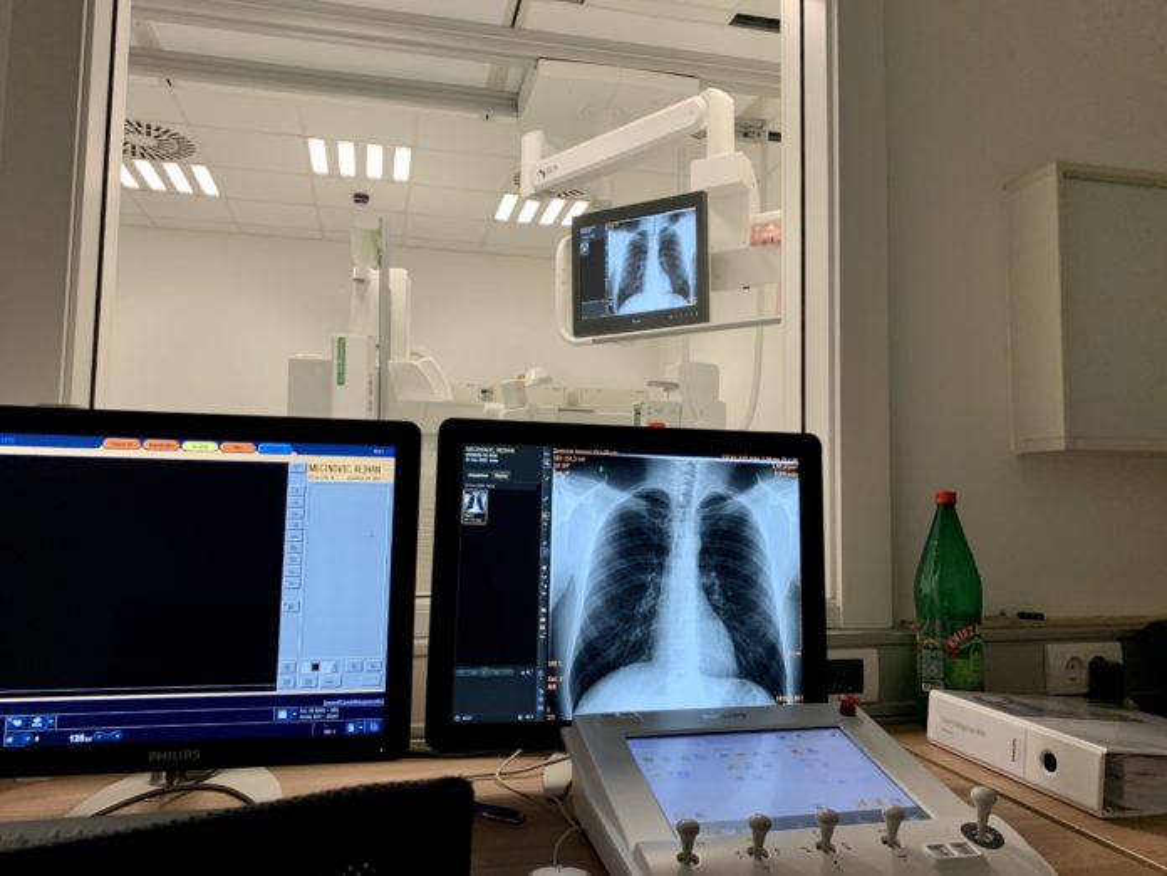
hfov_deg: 67.3
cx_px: 584
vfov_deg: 53.1
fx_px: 877
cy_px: 438
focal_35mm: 26
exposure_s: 1/50
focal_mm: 4.25
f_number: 1.8
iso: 50
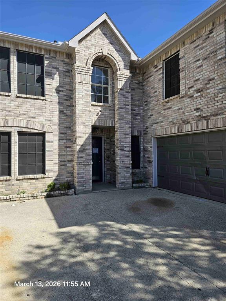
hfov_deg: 58.9
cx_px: 113
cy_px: 150
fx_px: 200
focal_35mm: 23
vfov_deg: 73.9
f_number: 1.8
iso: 25
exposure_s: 1/1437
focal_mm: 5.4
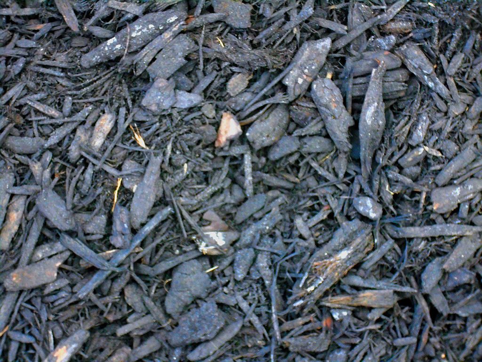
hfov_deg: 15.2
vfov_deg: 11.4
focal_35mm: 130
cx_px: 241
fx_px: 1810
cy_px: 181
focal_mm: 23
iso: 640
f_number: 6.4
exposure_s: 1/200
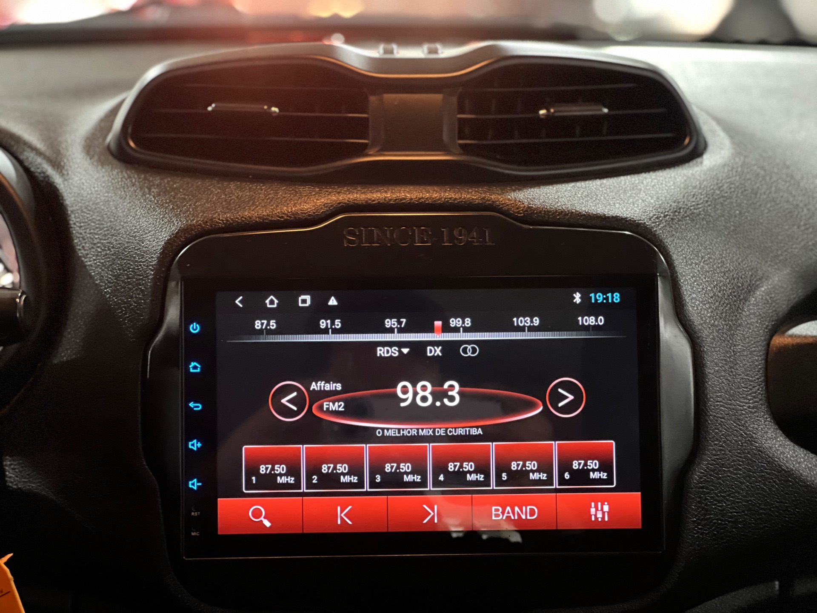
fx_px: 1817
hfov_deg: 25.3
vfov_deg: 19.1
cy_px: 306
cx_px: 408
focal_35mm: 77
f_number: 2.8
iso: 1000
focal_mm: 9
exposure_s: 1/15
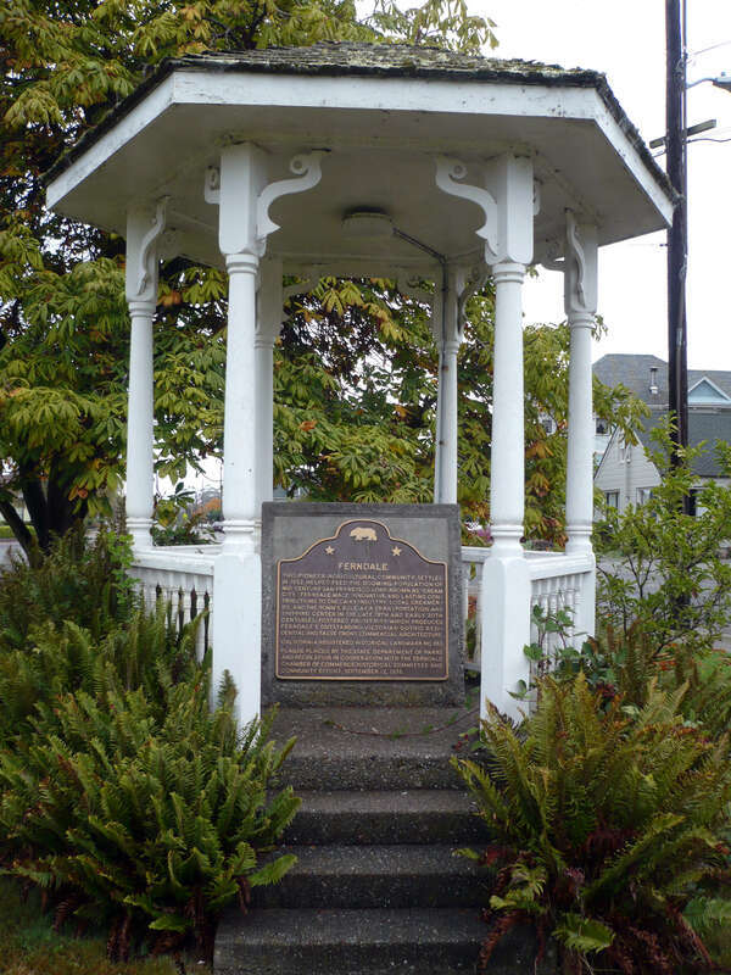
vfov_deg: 52.6
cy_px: 488
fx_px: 985
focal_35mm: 35
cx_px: 366
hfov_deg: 40.7
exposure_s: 1/250
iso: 100
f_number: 2.8
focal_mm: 5.8
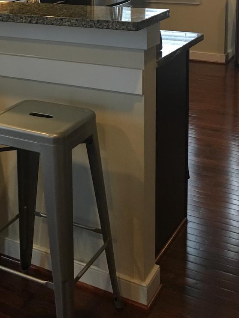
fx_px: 552
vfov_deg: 30.3
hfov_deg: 23.5
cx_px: 7
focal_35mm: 60
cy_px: 12
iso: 160
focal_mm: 4.15
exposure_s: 1/30
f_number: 2.2
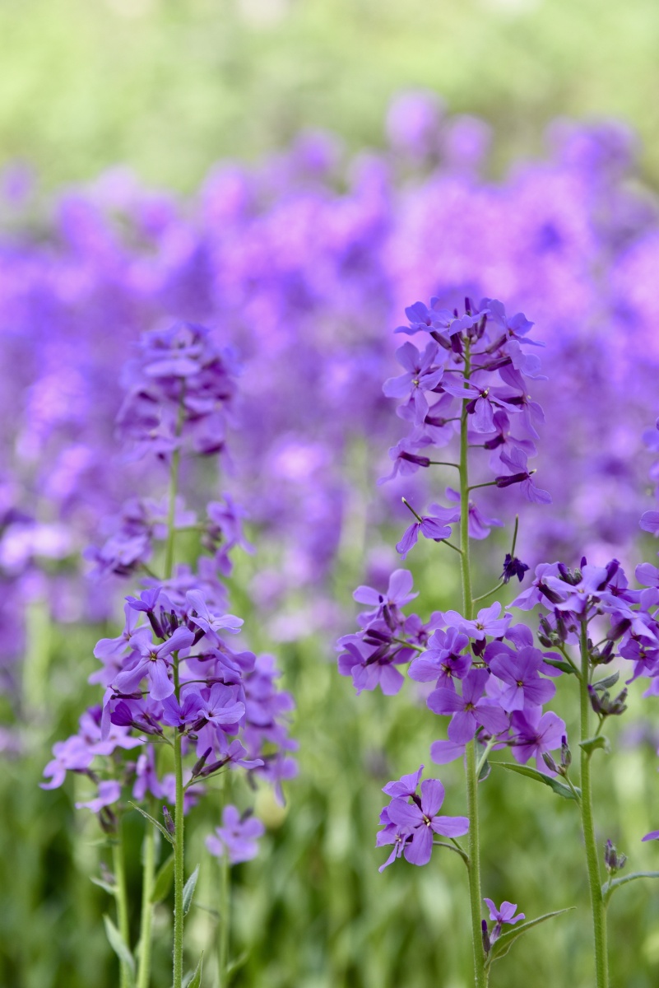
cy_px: 494
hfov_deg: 19.5
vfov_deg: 28.8
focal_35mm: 70
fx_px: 1920
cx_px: 330
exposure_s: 1/800
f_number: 5
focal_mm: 70
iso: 400
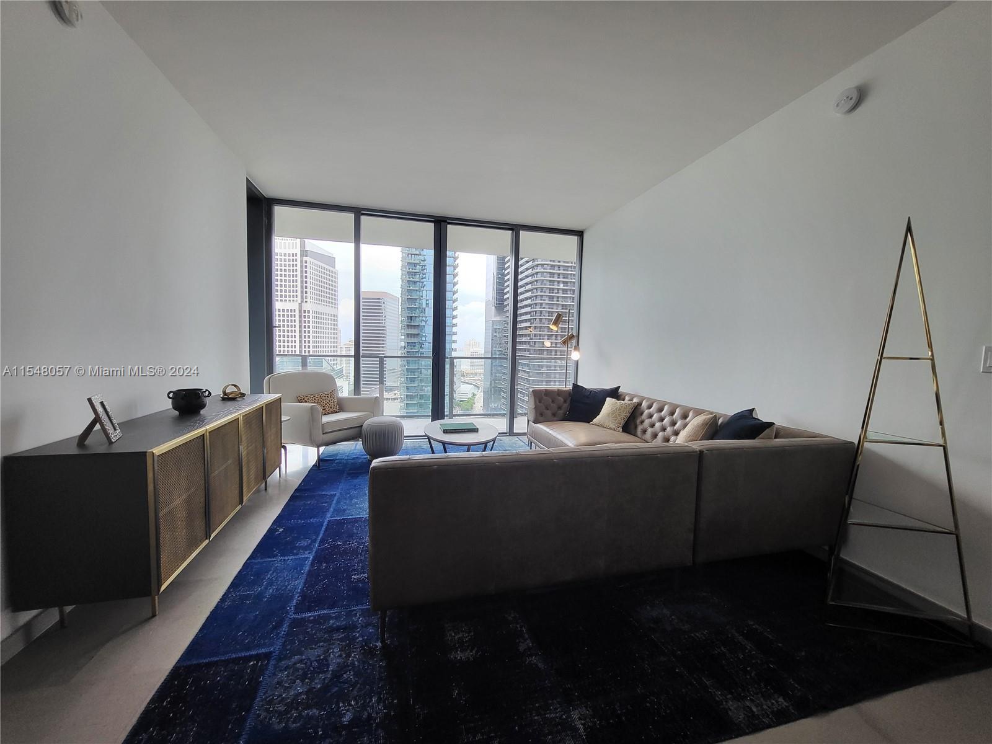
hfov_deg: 106.2
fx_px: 373
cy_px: 372
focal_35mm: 13
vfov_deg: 89.9
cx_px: 496
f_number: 2.2
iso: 80
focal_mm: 1.74
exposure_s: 1/60
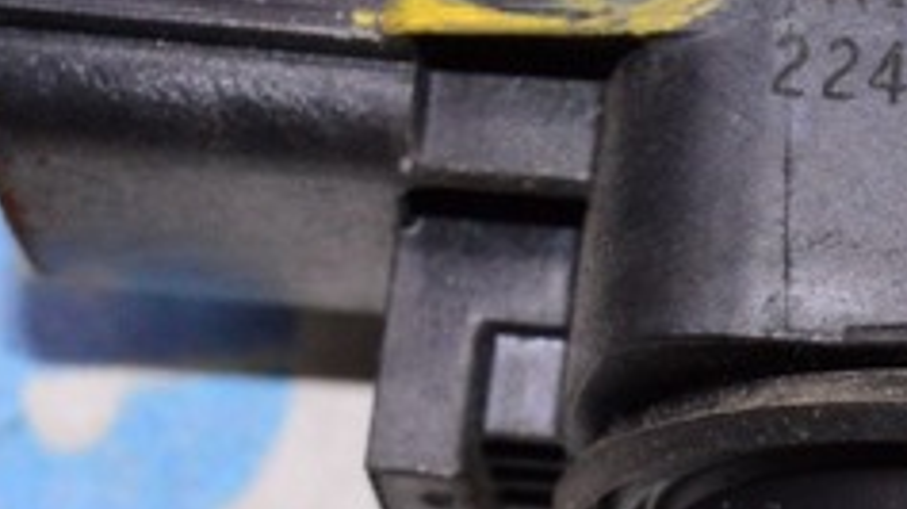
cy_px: 166
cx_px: 1117
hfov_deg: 9.2
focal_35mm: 231
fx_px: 5552
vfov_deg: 5.2
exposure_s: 1/200
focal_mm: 34
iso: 1600
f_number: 8
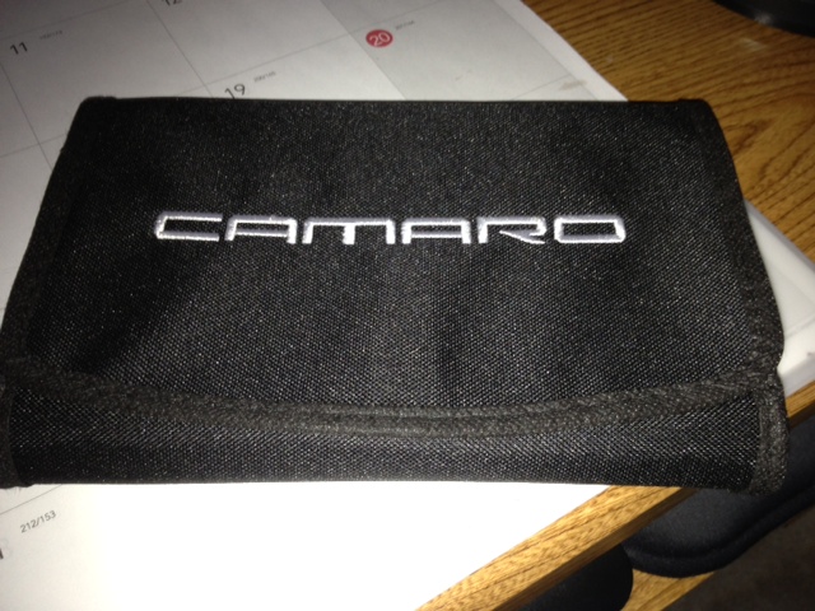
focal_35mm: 35
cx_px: 408
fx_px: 824
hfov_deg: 52.6
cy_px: 306
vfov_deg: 40.7
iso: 64
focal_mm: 4.28
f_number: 2.4
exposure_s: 1/17
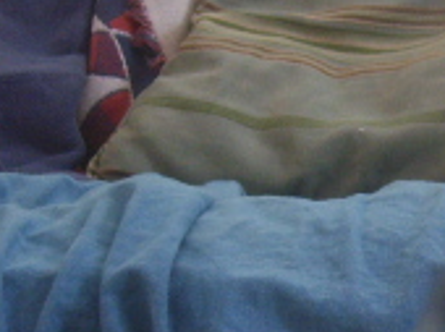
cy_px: 280
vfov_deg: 11.2
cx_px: 521
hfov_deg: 14.5
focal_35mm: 132
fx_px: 1695
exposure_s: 1/3
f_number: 2.8
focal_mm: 5.8
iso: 139
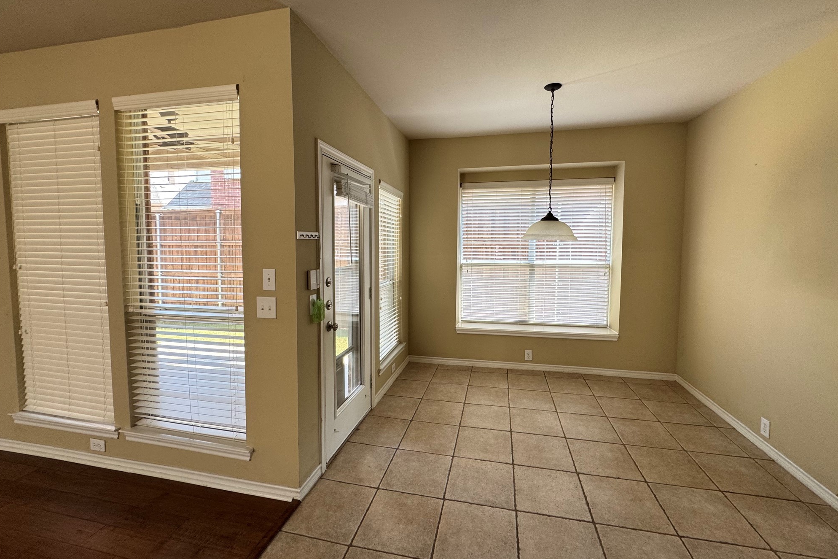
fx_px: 349
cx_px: 427
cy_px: 259
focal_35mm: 15
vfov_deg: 77.2
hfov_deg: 100.4
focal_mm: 2.22
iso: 160
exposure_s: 1/99
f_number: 2.2
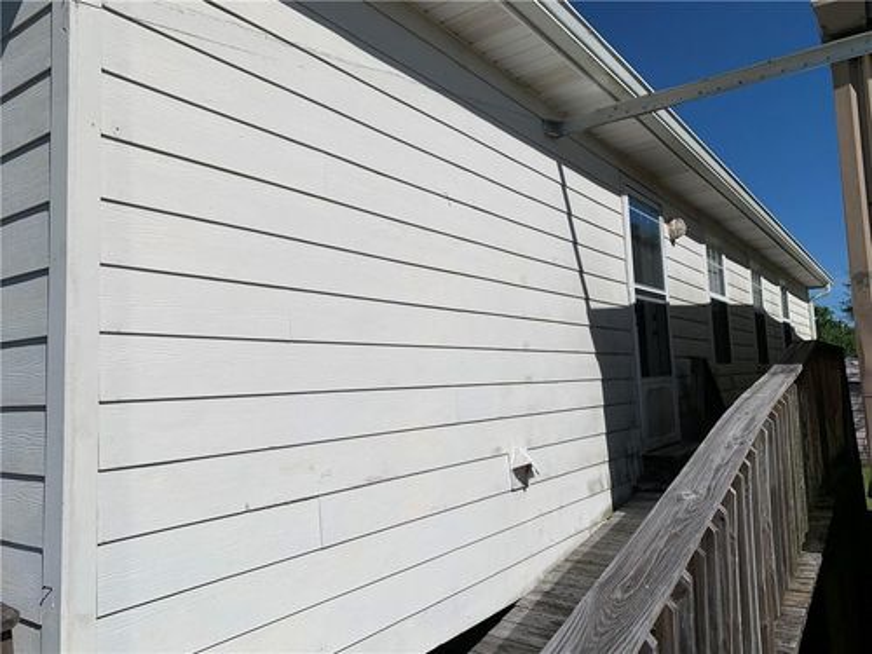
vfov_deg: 53.1
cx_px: 436
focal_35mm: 26
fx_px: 655
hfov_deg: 67.3
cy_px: 327
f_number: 1.8
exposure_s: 1/8000
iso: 25
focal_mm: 4.25
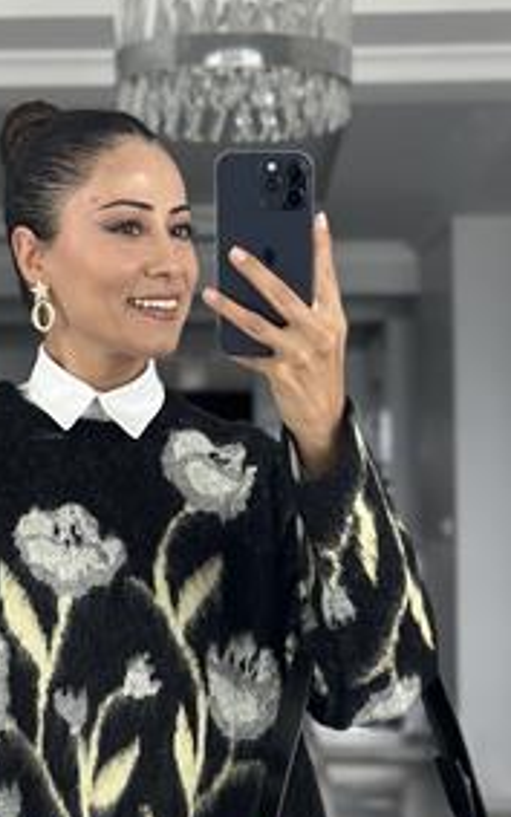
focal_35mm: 91
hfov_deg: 14.3
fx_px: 2027
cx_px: 139
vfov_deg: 22.6
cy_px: 618
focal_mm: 6.86
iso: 250
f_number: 1.78
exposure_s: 1/60
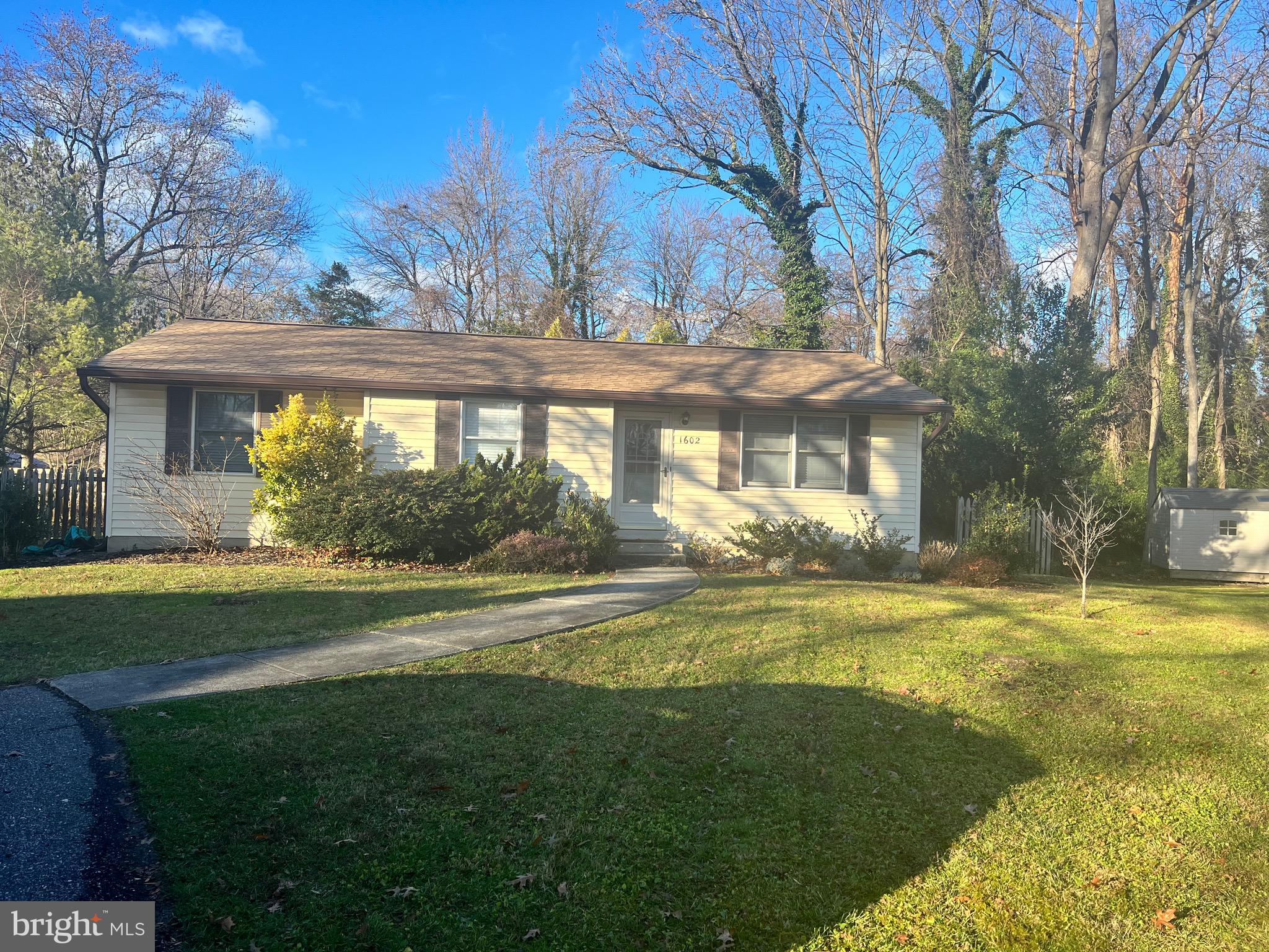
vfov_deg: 53.1
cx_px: 634
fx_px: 953
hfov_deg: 67.3
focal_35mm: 26
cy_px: 476
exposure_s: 1/1295
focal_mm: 5.7
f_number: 1.5
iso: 50
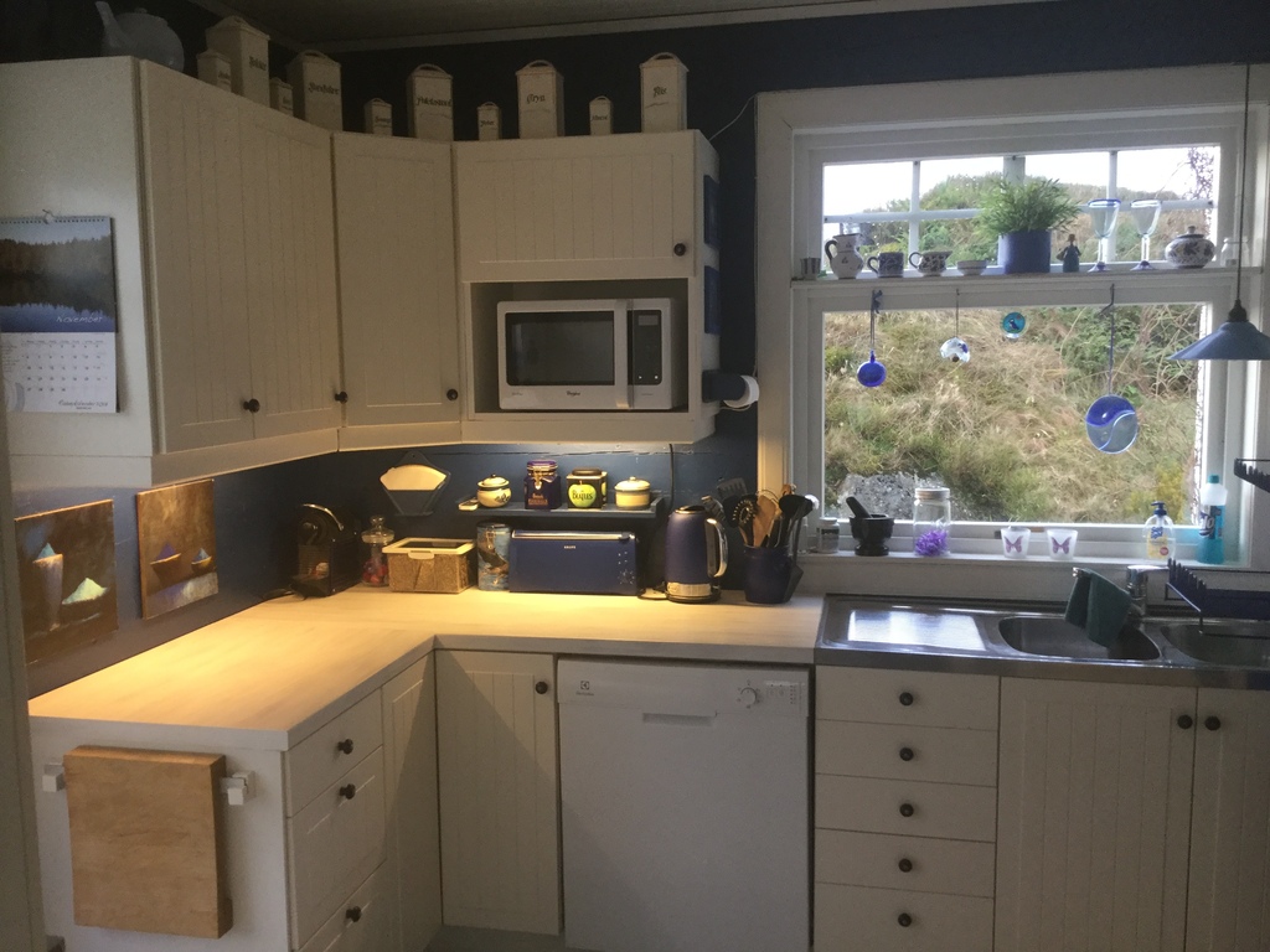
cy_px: 476
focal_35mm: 31
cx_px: 635
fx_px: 1137
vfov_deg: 45.4
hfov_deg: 58.4
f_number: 2.4
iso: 100
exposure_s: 1/33
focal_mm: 3.3
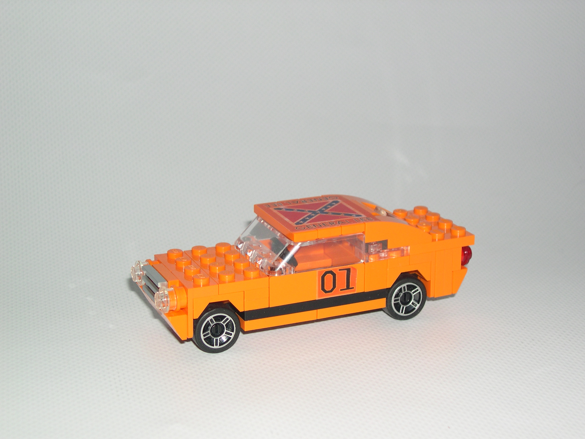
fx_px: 1132
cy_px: 220
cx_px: 292
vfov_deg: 21.9
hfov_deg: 29.0
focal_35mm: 67
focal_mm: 14.2
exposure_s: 1/60
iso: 100
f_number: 3.7
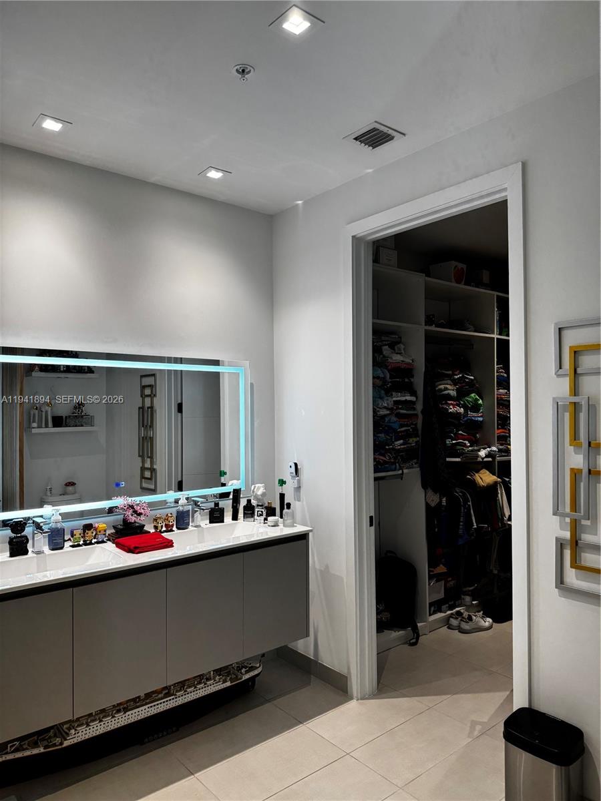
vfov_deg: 71.6
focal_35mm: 24
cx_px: 300
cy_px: 400
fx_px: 556
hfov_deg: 56.8
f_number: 1.78
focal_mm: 6.76
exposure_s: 1/120
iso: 160
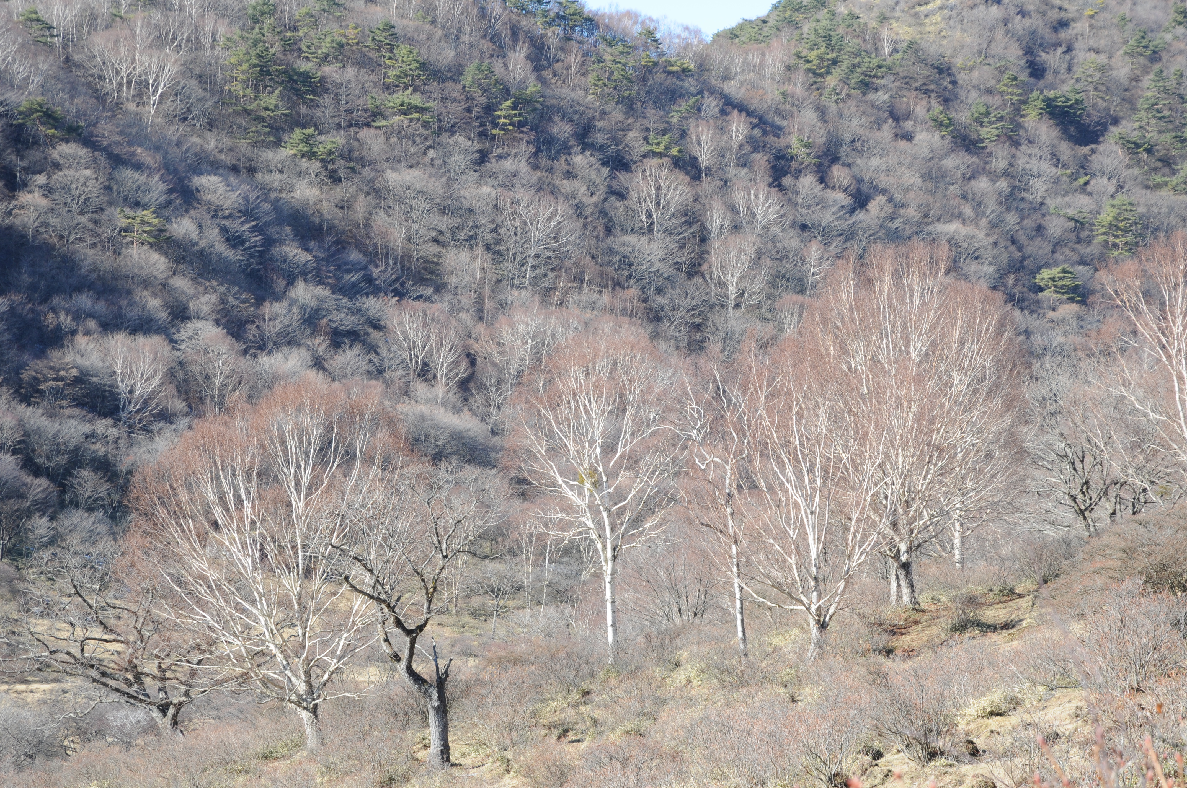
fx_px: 3359
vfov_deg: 13.4
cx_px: 594
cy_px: 394
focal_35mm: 102
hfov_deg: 20.0
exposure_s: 1/160
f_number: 8
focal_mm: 68
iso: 200
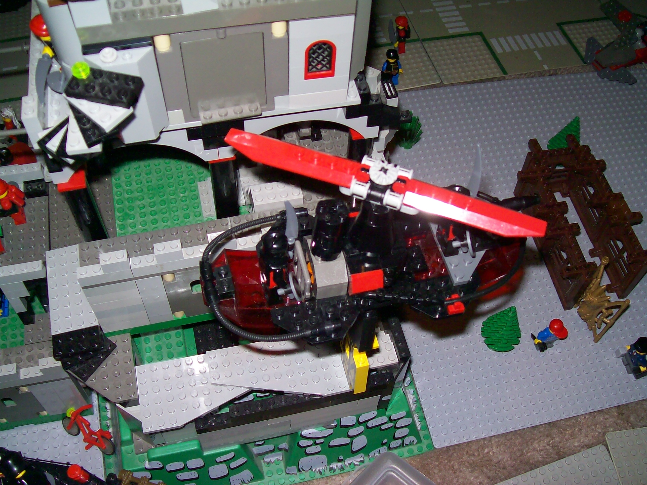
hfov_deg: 51.4
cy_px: 242
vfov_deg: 39.6
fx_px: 673
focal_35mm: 36
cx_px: 324
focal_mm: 6
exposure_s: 1/128
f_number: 2.7
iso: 80
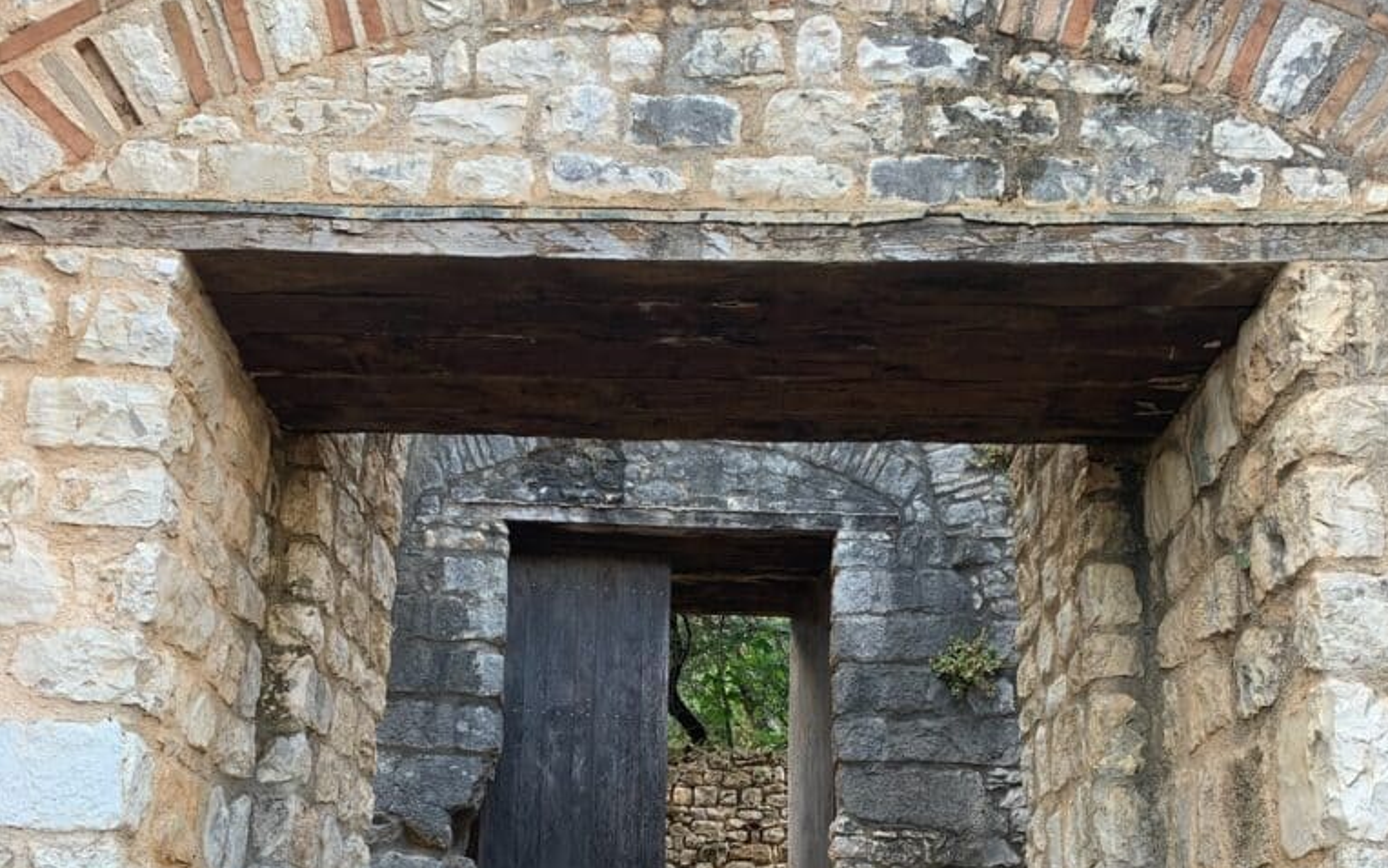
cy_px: 772
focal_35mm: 37
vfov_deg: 32.8
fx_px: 1400
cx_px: 697
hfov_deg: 52.7
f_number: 1.8
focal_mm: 4.25
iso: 40
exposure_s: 1/122
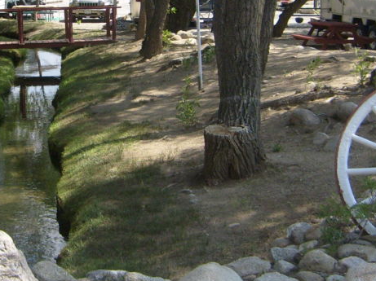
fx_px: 825
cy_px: 67
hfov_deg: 25.6
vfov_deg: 19.2
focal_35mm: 76
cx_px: 127
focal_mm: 5.8
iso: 80
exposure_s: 1/750
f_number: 2.8
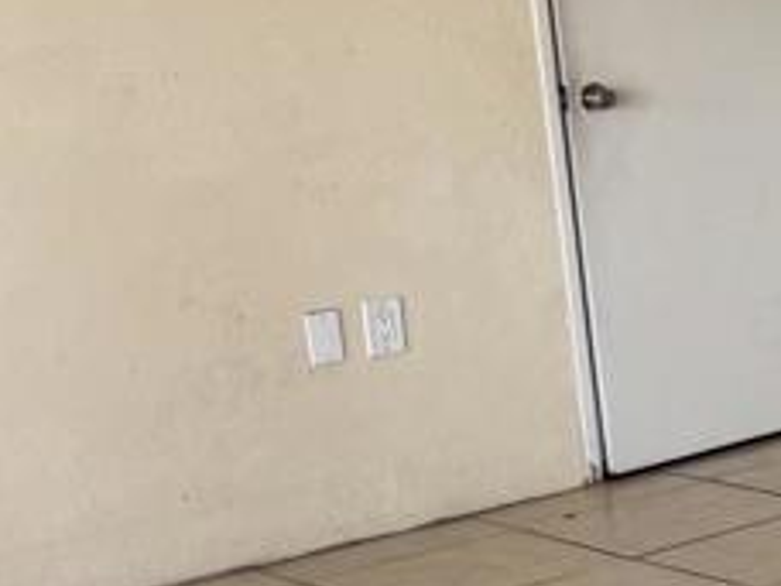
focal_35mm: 108
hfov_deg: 14.0
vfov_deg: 13.7
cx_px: 1740
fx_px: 2437
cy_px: 182
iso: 125
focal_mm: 6.76
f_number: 1.78
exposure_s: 1/121
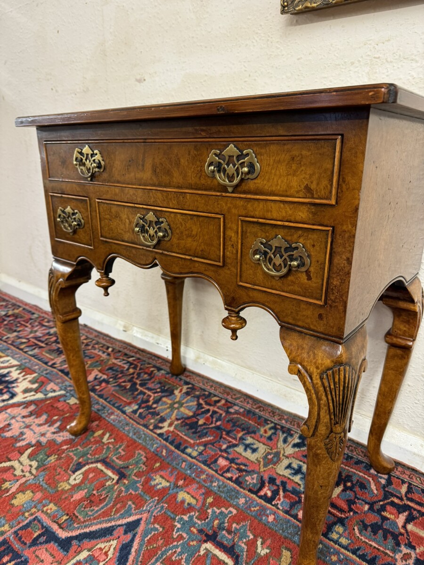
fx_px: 392
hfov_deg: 56.8
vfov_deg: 71.6
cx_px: 212
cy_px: 282
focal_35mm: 24
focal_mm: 6.76
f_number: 1.78
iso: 200
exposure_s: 1/50
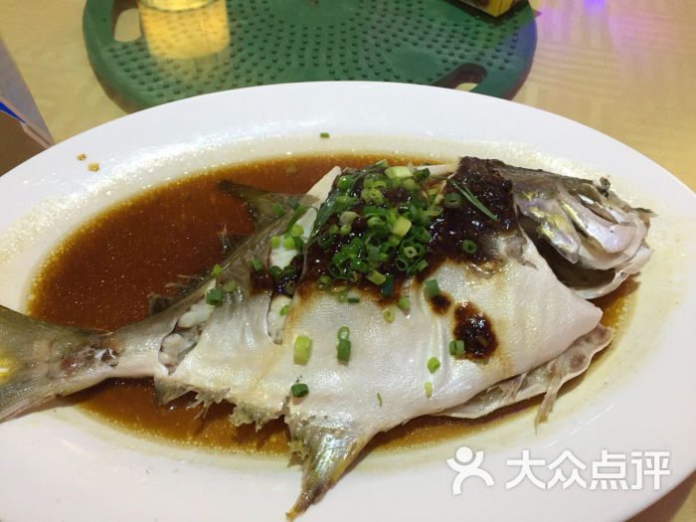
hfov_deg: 61.7
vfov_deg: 48.2
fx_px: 583
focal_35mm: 29
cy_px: 261
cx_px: 348
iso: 125
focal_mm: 4.15
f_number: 2.2
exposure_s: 1/30
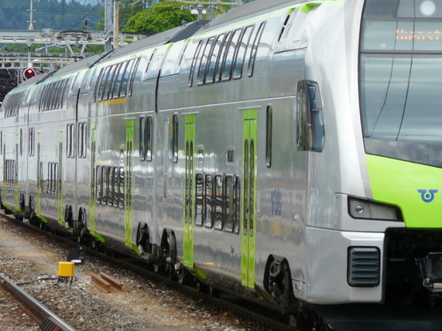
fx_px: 4519
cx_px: 300
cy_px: 139
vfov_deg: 4.2
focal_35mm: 354
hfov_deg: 5.6
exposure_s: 1/250
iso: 100
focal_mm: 33.2
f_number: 5
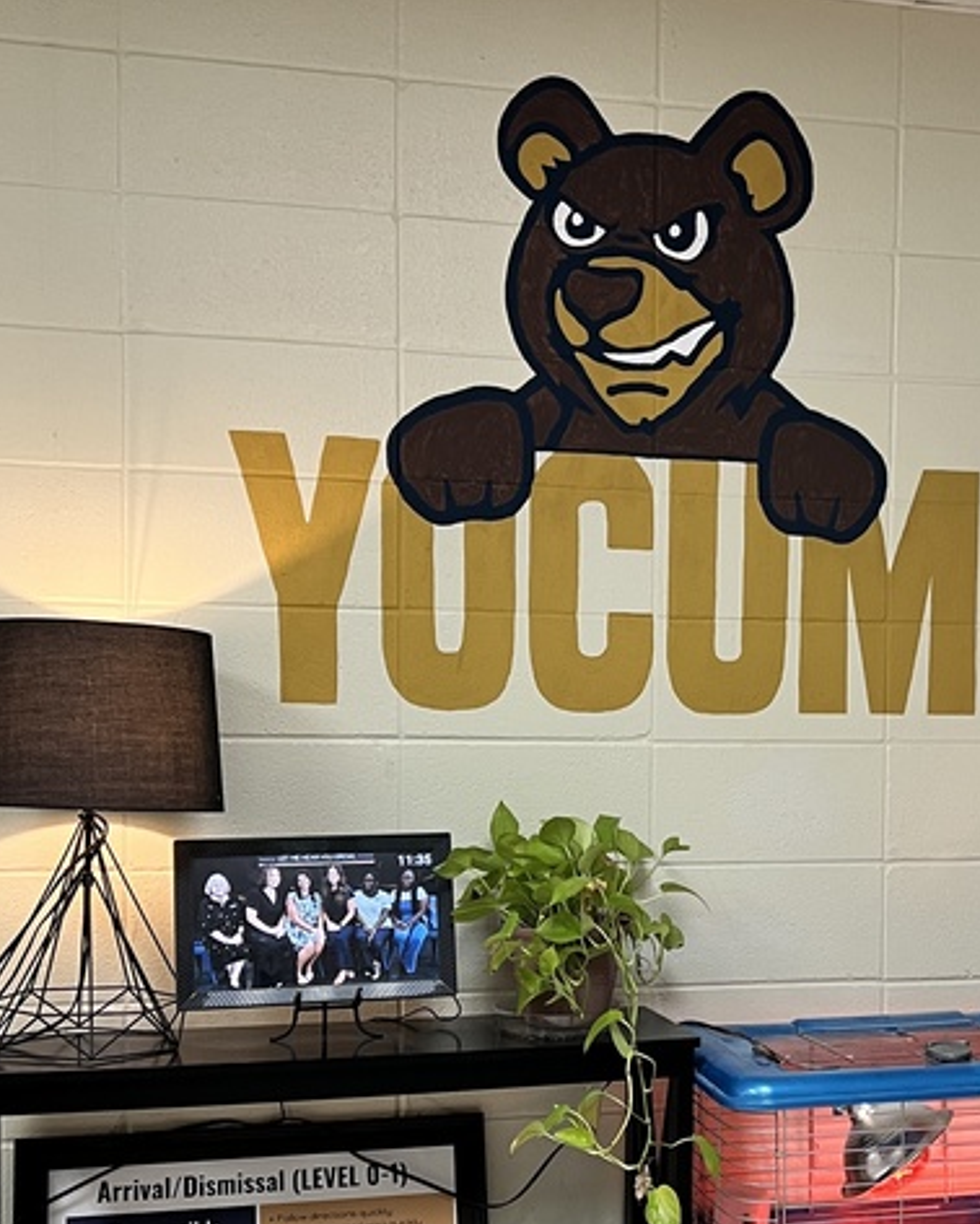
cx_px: 747
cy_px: 773
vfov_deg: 33.9
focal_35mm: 55
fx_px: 1993
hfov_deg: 27.2
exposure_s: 1/60
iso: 125
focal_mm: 5.7
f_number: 1.5
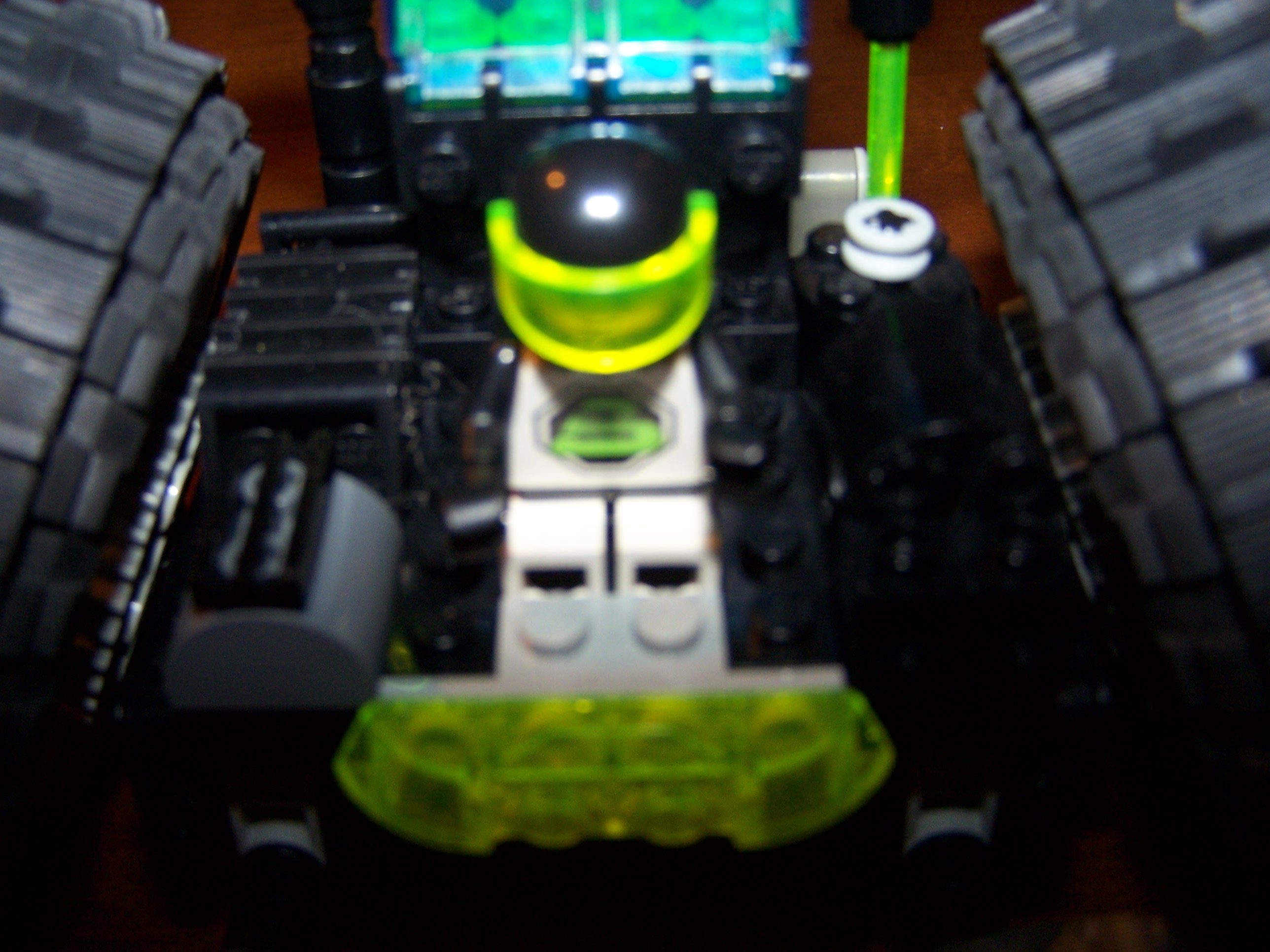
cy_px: 476
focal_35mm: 38
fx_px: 1394
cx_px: 635
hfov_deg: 49.0
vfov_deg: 37.7
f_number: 2.8
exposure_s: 1/60
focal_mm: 6.3
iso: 140
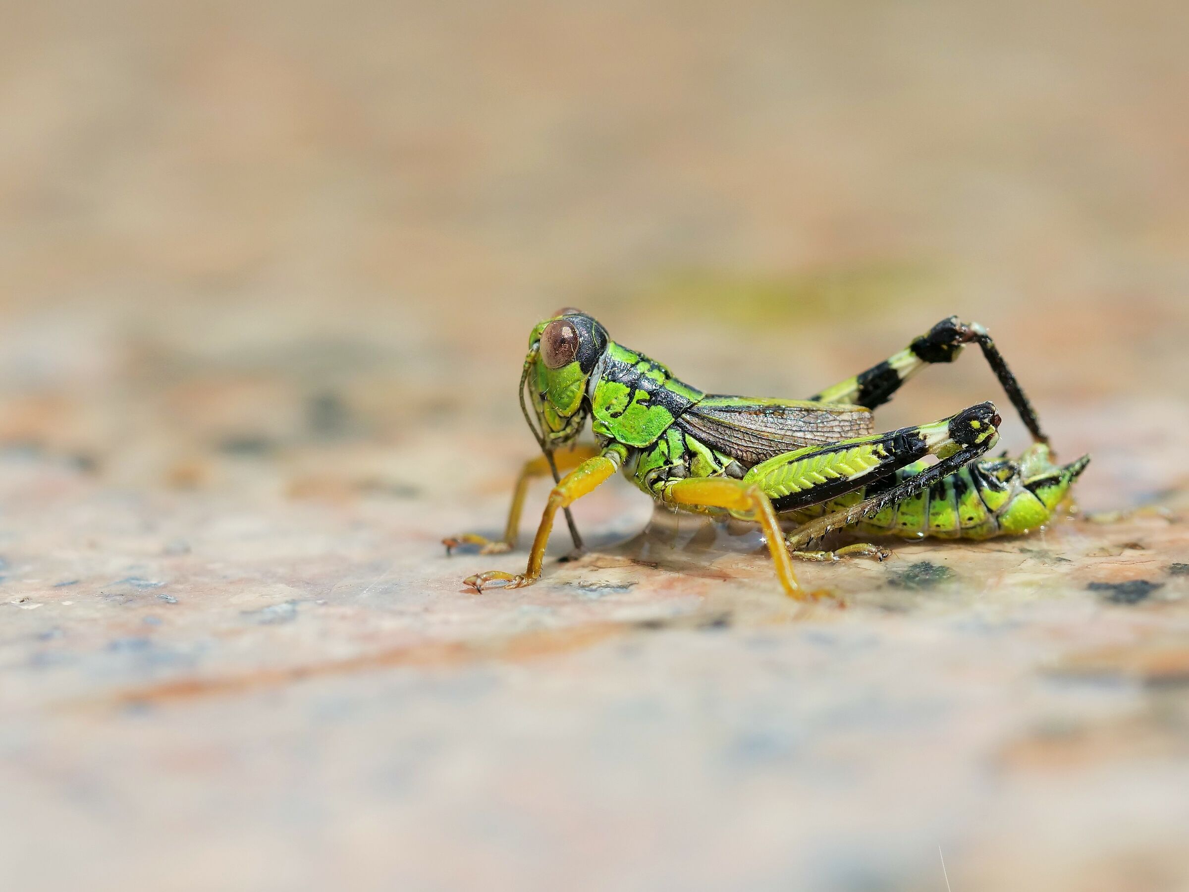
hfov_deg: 16.4
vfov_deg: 12.3
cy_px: 446
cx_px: 594
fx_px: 4122
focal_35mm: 120
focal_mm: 60
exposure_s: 1/2000
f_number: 2.8
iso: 200
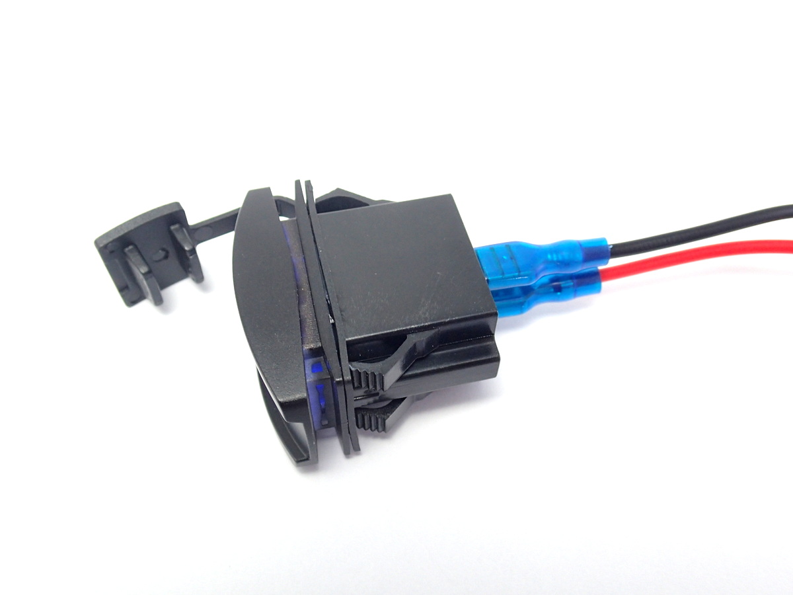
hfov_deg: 60.0
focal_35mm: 30
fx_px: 687
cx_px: 396
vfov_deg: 46.8
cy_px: 298
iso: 200
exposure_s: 1/40
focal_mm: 5.5
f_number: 3.2
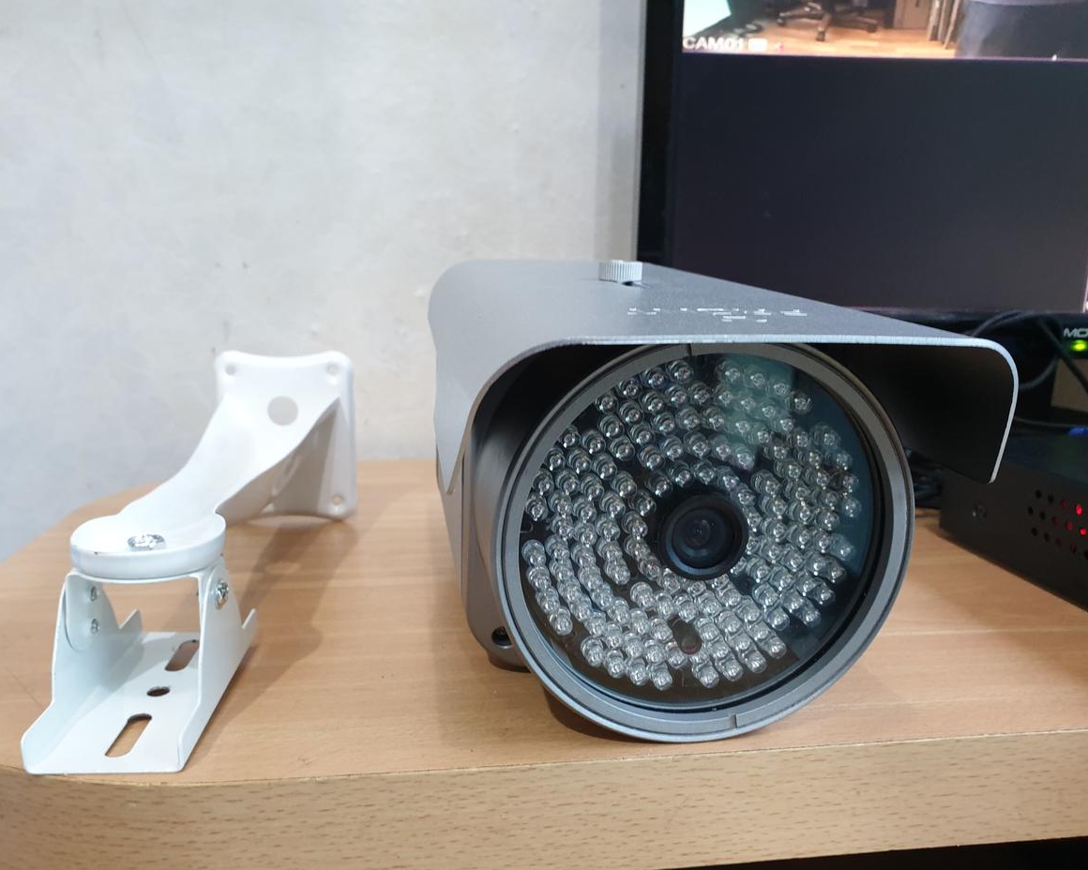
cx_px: 521
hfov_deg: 62.2
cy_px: 447
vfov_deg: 51.5
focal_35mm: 28
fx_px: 902
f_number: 2.4
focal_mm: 4.3
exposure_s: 1/24
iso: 320
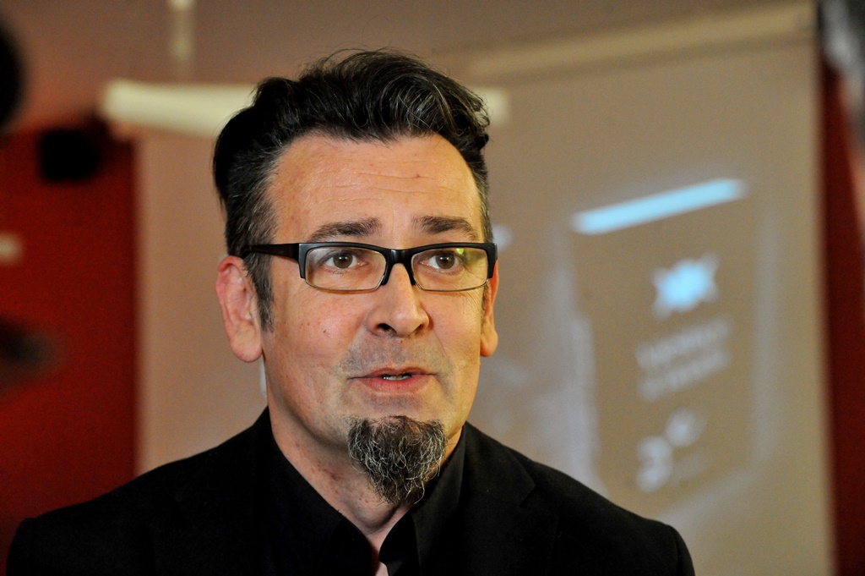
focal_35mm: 95
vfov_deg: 14.4
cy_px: 288
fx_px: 2281
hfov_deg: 21.5
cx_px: 432
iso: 5000
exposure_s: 1/160
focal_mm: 95
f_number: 5.6
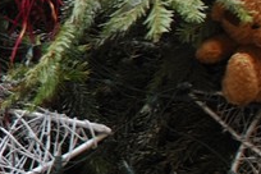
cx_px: -631
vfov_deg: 1.2
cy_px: -90
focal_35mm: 1116
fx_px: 8090
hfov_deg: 1.8
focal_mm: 95
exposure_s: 1/1.25
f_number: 6.3
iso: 100
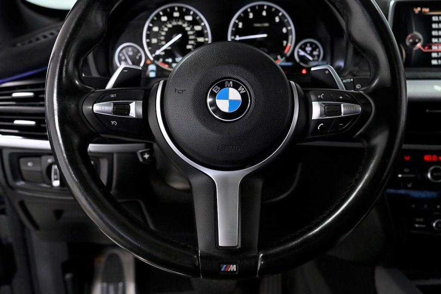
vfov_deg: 35.1
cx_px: 220
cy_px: 147
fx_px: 466
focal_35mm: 38
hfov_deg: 50.7
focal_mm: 38
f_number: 5
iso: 2000
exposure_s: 1/200
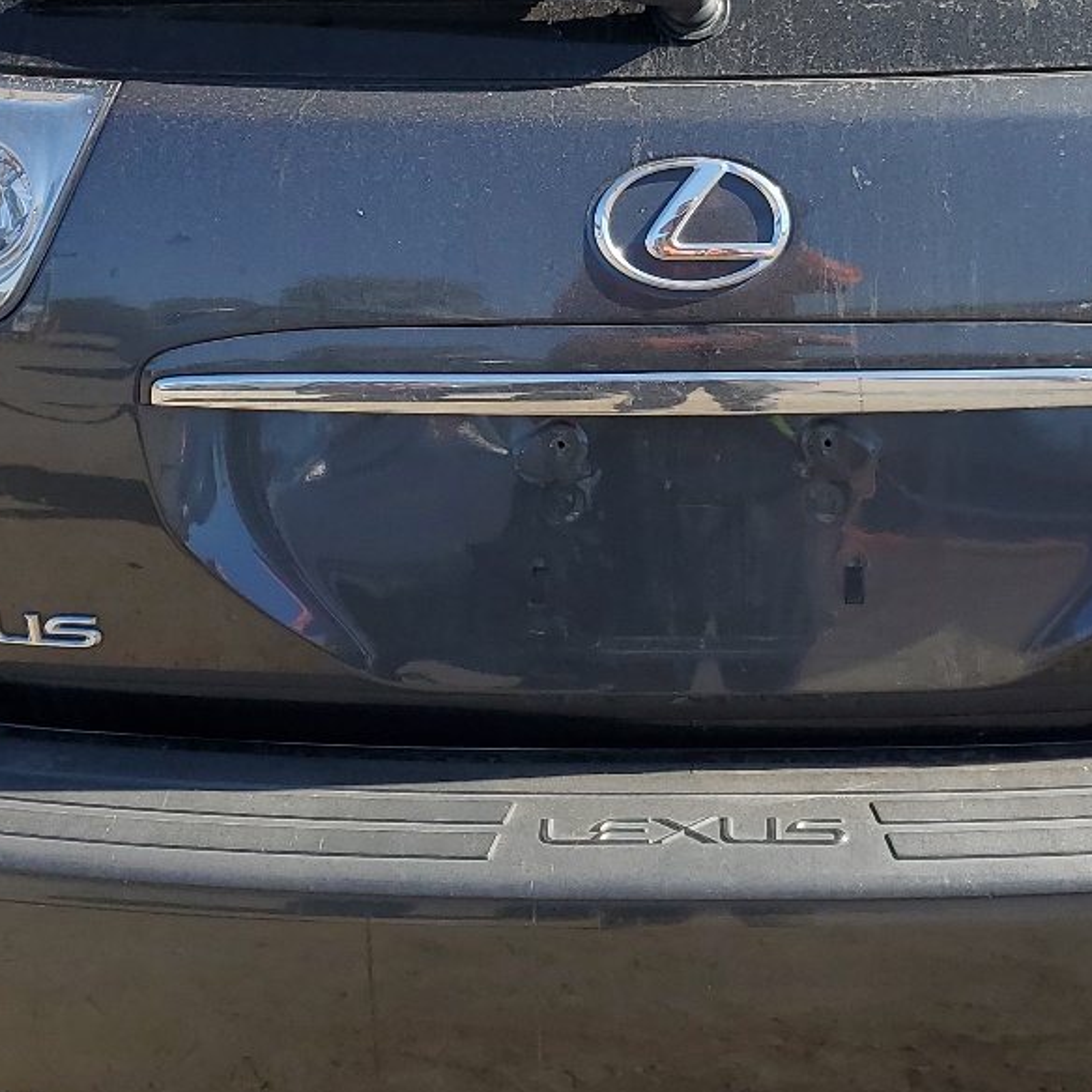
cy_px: 282
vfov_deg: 27.0
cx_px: 658
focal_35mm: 63
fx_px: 2248
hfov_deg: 27.2
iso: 50
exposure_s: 1/1667
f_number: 1.5
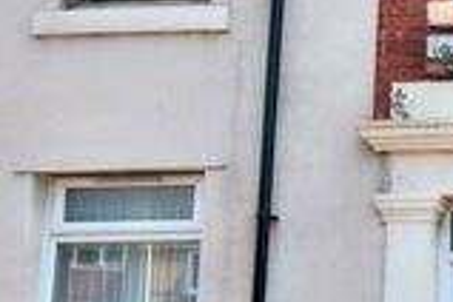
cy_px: 249
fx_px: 830
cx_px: 718
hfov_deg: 23.1
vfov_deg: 20.3
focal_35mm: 66
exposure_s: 1/125
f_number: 5
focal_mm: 10
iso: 100
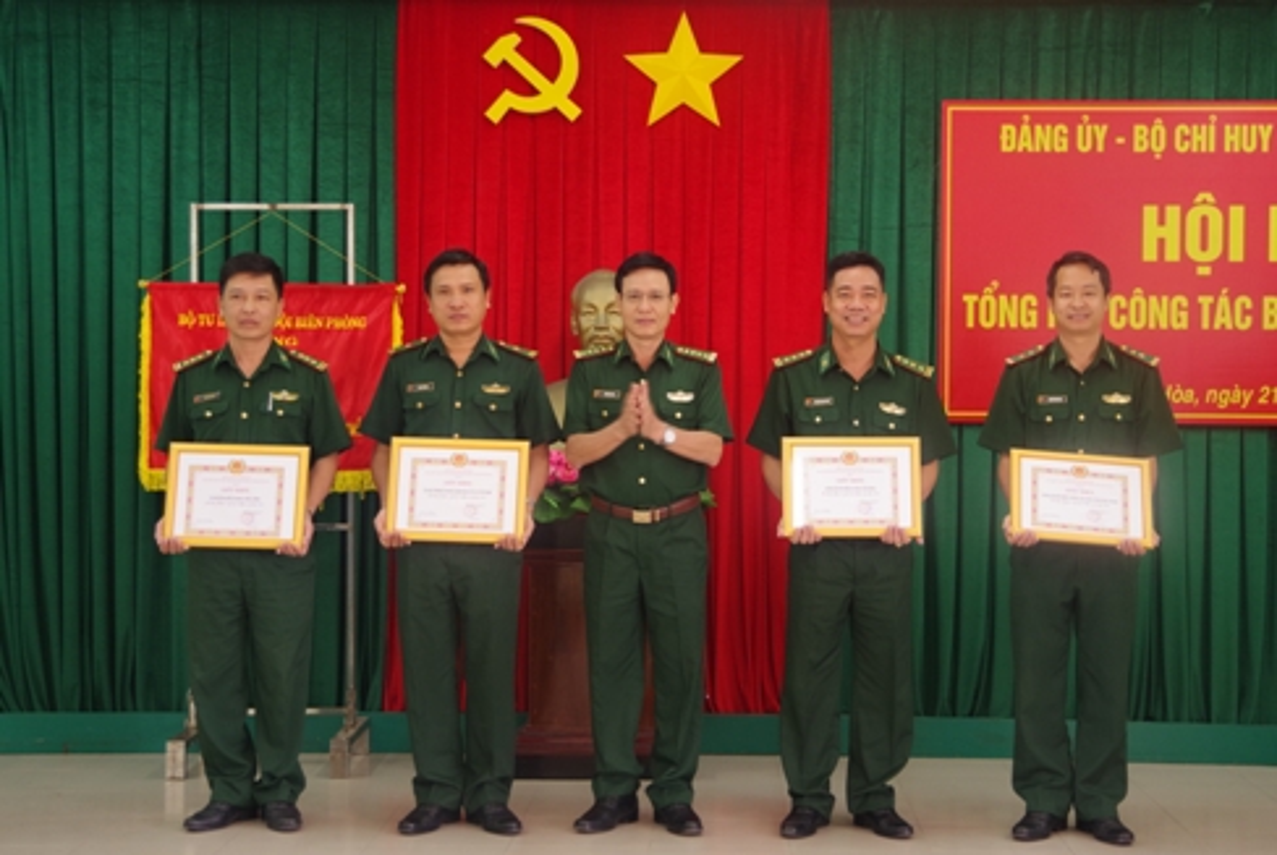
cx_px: 638
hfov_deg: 42.7
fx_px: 1634
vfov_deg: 29.3
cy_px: 428
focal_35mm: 46
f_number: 4.5
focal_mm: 31
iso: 400
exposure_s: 1/13
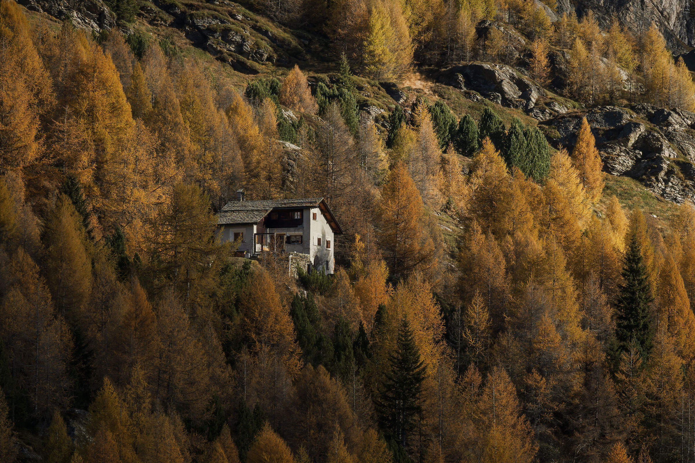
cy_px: 232
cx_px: 348
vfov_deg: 4.0
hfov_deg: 6.0
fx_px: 6660
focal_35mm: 345
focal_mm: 230
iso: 320
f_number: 14
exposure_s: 1/250
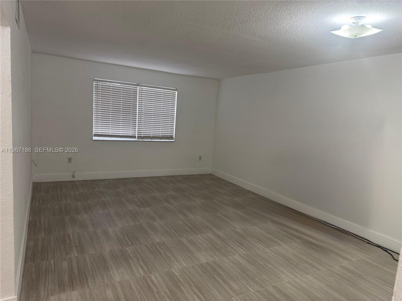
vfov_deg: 56.8
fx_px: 279
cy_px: 150
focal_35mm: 24
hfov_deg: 71.6
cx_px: 201
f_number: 1.78
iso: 160
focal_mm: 6.76
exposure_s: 1/60
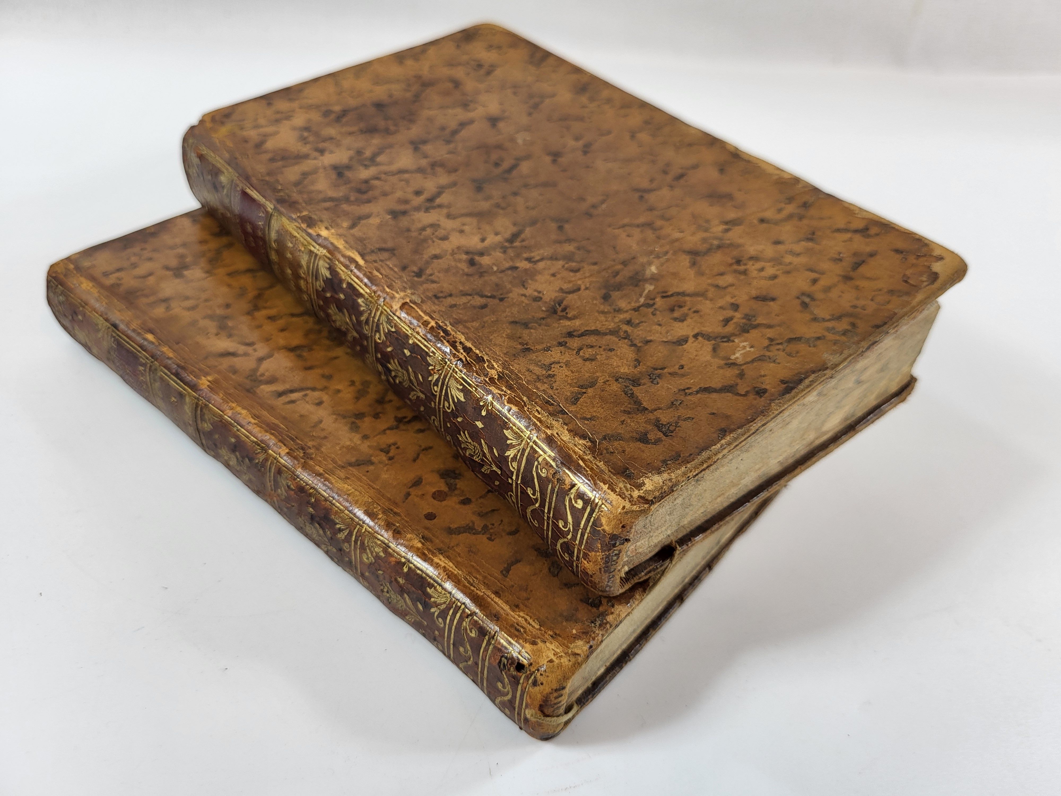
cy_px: 398
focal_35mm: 26
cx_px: 530
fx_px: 797
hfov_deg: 67.3
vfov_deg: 53.1
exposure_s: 1/156
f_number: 1.8
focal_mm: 5.4
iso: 40
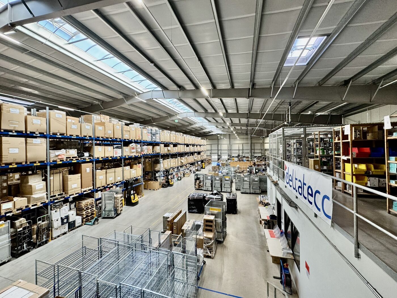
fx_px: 161
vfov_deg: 85.7
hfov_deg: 102.1
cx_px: 198
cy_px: 149
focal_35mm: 14
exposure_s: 1/99
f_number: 2.2
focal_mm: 2.22
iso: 200
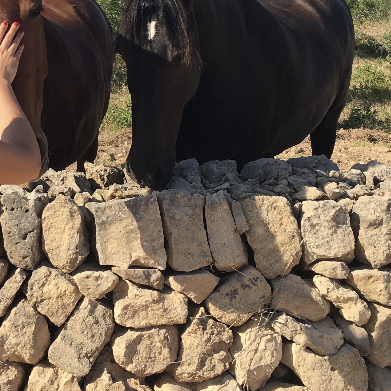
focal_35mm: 67
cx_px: 64
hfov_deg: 25.2
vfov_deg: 25.5
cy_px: 104
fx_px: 856
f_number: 2.2
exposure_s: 1/1166
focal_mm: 4.15
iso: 25
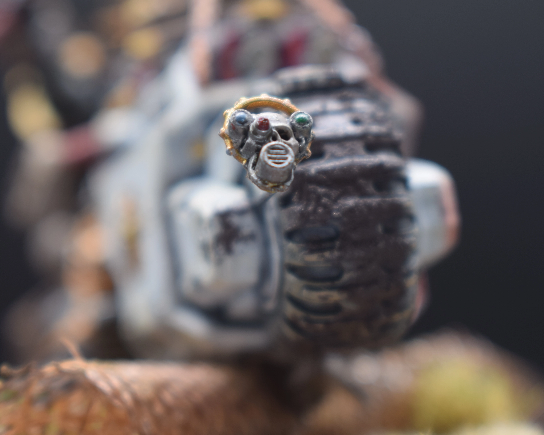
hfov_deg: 15.1
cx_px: 271
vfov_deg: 12.1
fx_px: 2057
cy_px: 146
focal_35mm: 128
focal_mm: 55
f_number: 5.6
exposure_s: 1/20
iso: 100
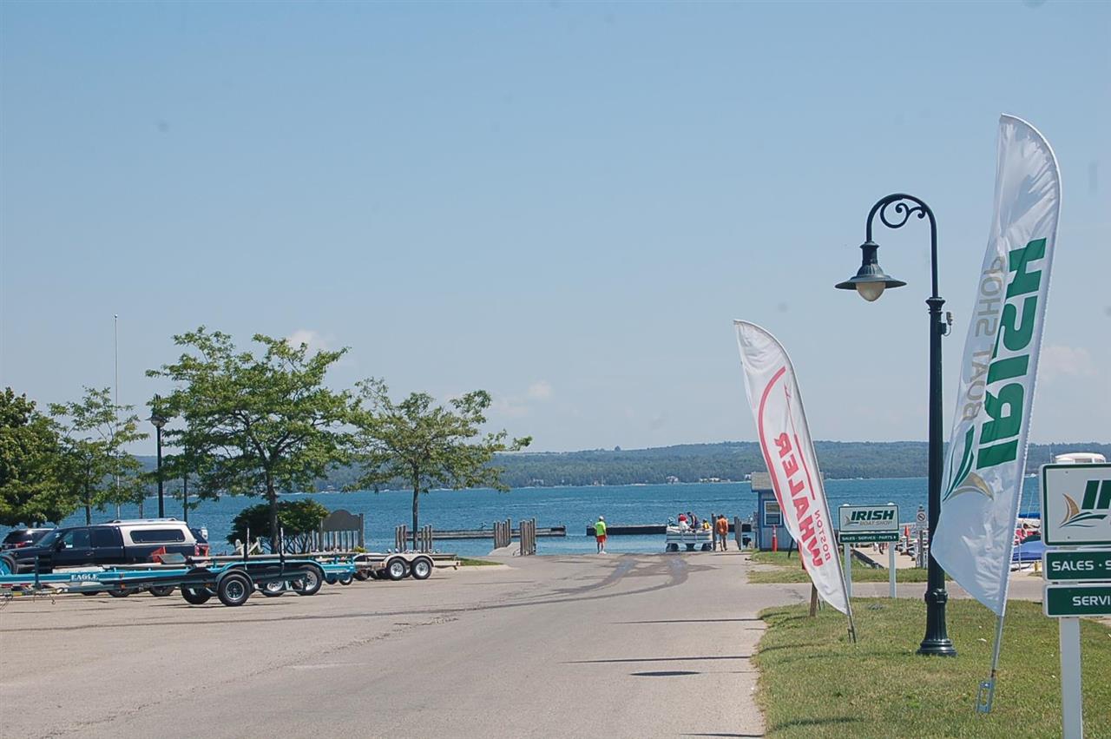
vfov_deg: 16.5
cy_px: 370
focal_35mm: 82
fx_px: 2544
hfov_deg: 24.6
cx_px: 556
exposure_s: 1/320
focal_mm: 55
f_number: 9
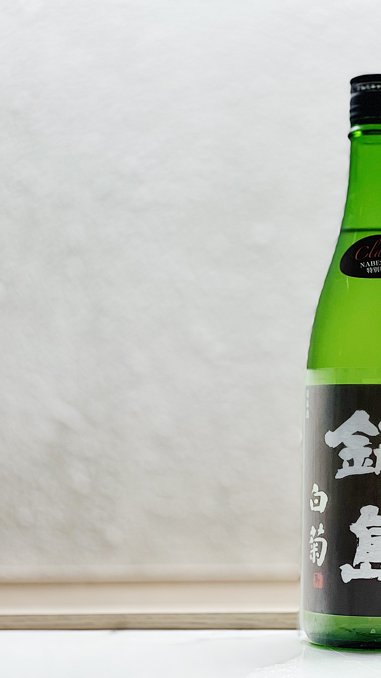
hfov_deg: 15.6
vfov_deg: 27.9
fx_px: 1365
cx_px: 375
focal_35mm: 76
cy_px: 337
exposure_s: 1/100
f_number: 2
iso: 80
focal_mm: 6
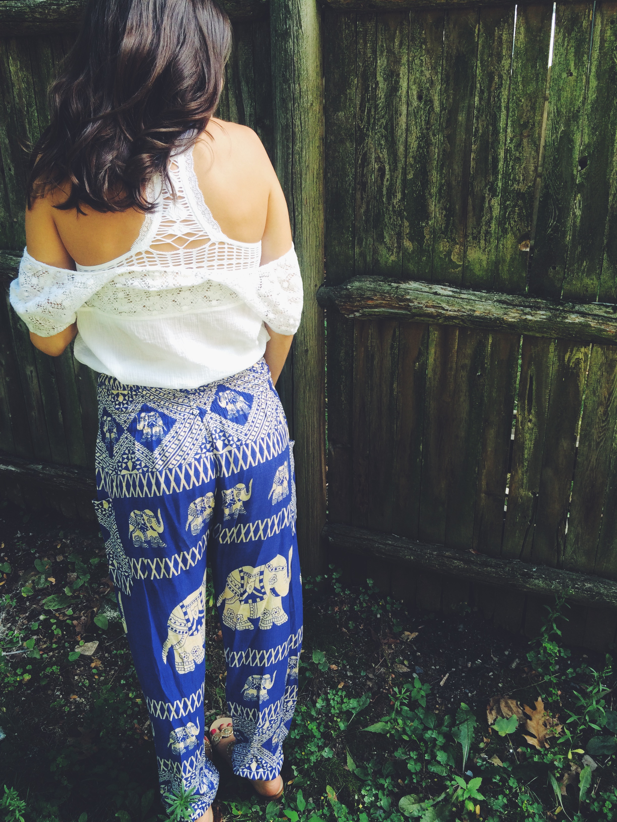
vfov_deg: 61.7
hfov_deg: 48.2
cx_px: 308
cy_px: 411
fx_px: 689
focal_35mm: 29
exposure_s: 1/120
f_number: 2.2
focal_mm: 4.15
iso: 40
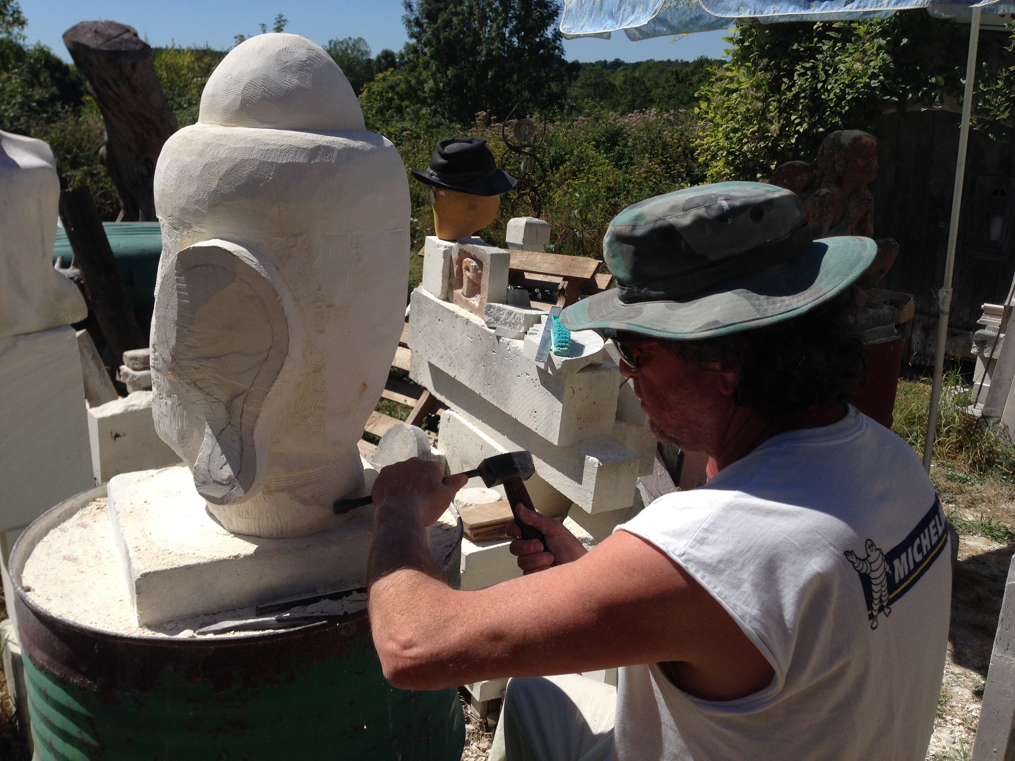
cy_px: 380
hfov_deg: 55.4
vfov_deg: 42.9
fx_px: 968
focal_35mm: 33
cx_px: 508
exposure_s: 1/2710
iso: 50
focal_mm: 4.12
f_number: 2.4
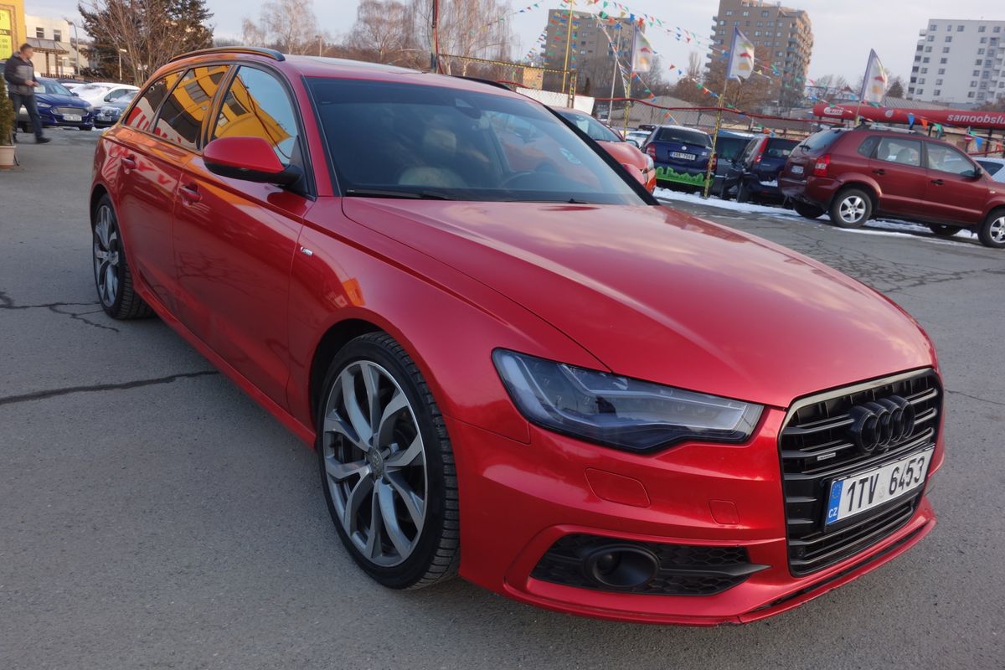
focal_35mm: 28
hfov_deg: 65.5
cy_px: 335
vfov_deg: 46.4
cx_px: 502
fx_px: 782
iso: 125
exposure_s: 1/25
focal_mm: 10.4
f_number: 8
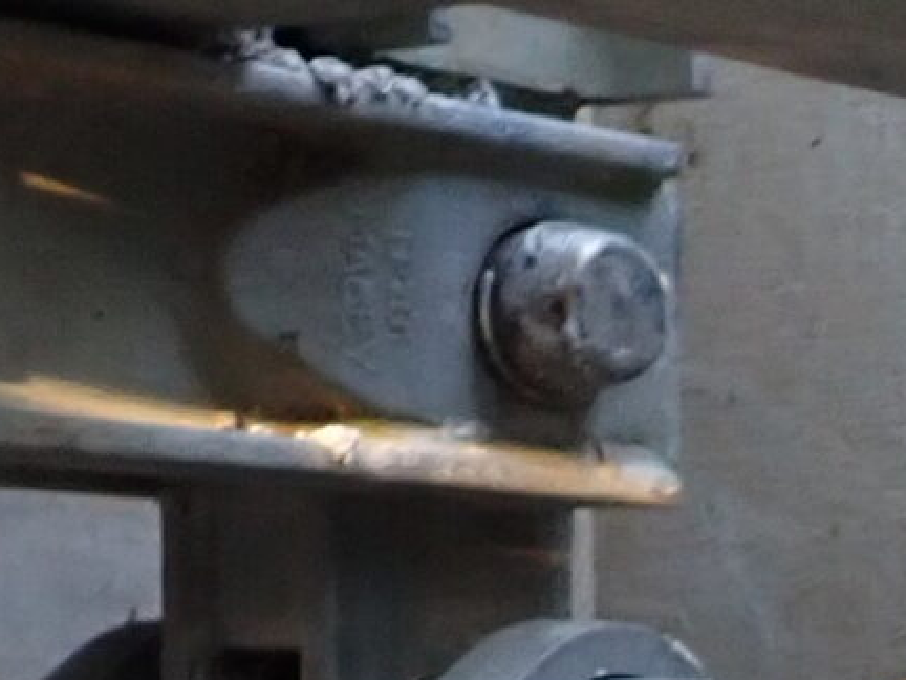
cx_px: 1634
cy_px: 1242
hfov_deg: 12.2
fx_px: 3874
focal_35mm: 148
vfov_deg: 9.5
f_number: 2
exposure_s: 1/30
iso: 320
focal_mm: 4.5
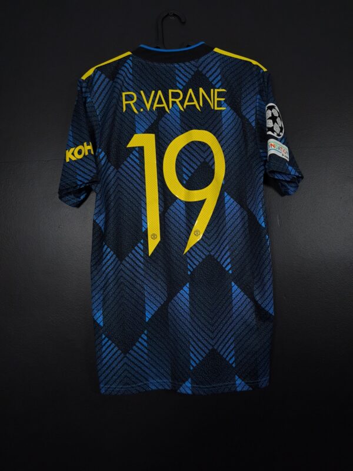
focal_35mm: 23
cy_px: 236
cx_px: 176
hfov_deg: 58.9
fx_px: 313
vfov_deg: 73.9
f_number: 1.6
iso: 400
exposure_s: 1/125
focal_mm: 6.57
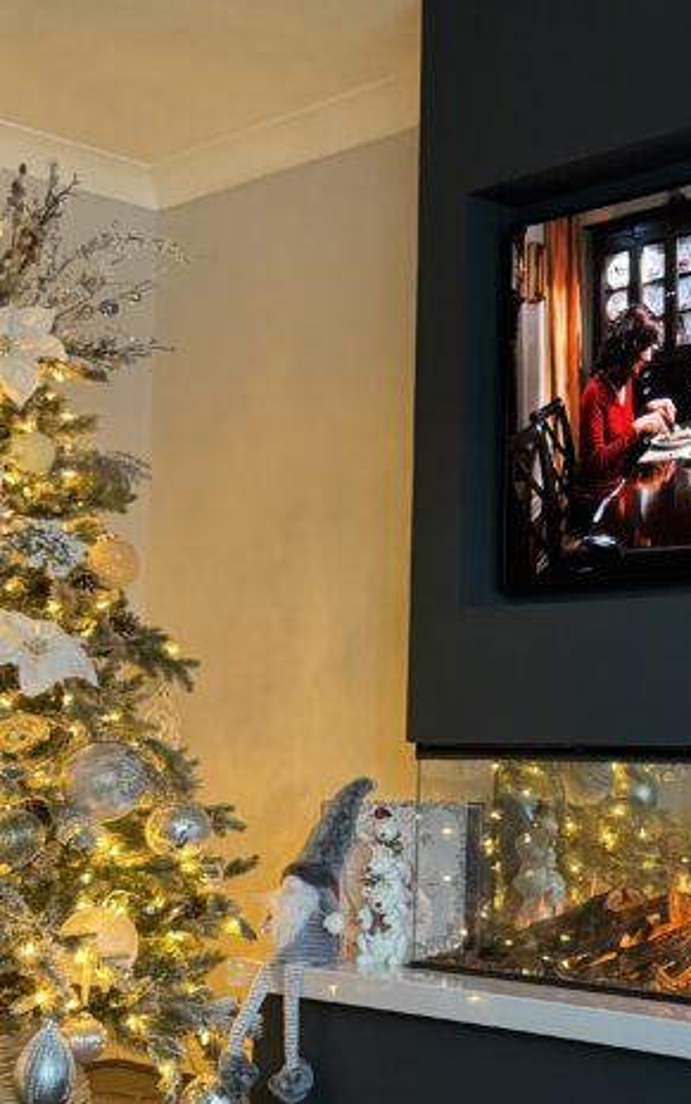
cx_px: 646
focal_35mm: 56
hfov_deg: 22.5
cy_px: 622
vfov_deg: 36.2
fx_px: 1686
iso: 1000
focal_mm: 6.86
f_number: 1.78
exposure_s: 1/40
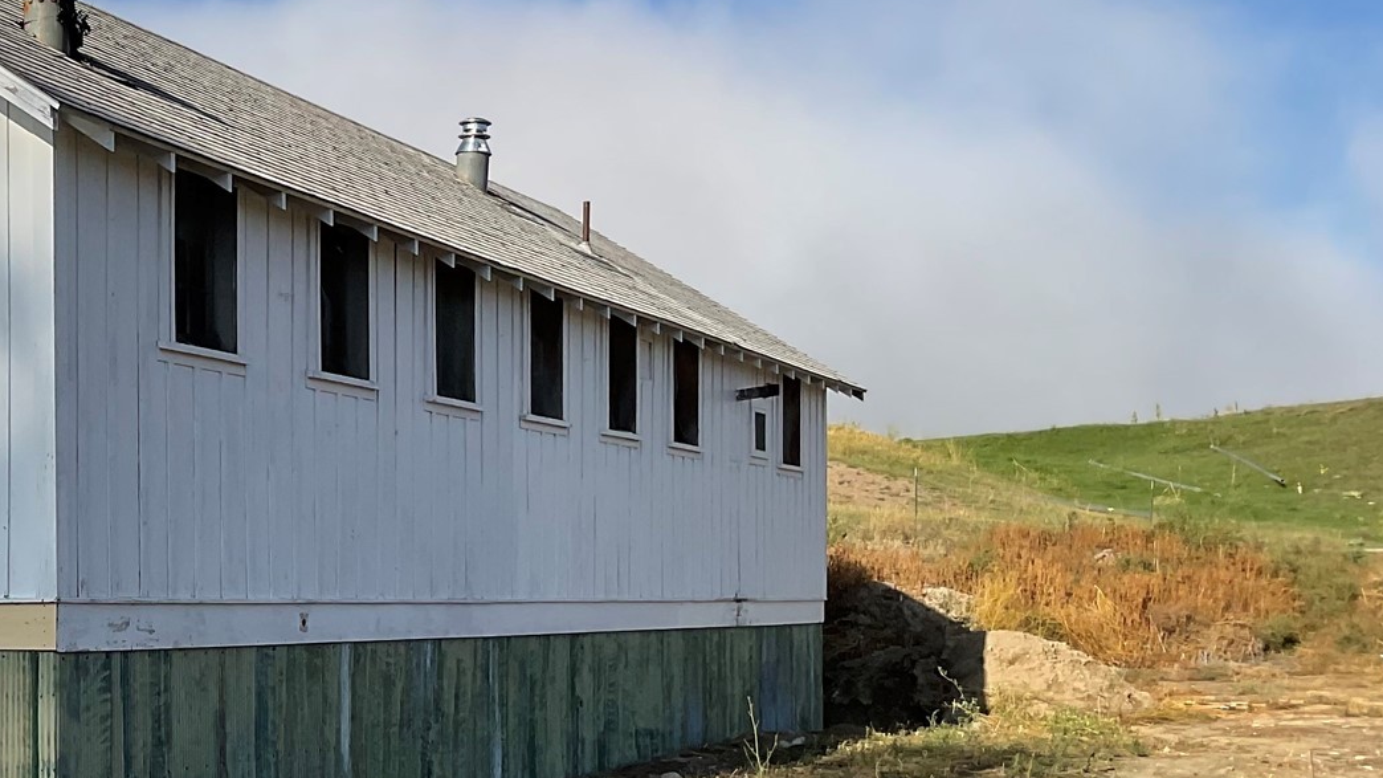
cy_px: 622
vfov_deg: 19.2
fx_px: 2273
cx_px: 98
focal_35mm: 62
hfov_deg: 31.9
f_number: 1.8
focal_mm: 3
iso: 16
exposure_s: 1/2058
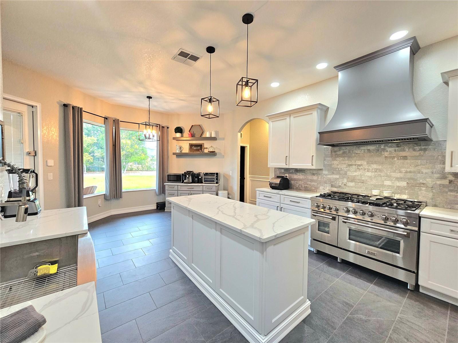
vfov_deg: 89.9
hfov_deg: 106.2
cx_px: 229
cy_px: 172
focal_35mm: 13
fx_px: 172
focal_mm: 2.2
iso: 160
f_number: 2.2
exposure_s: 1/60.2
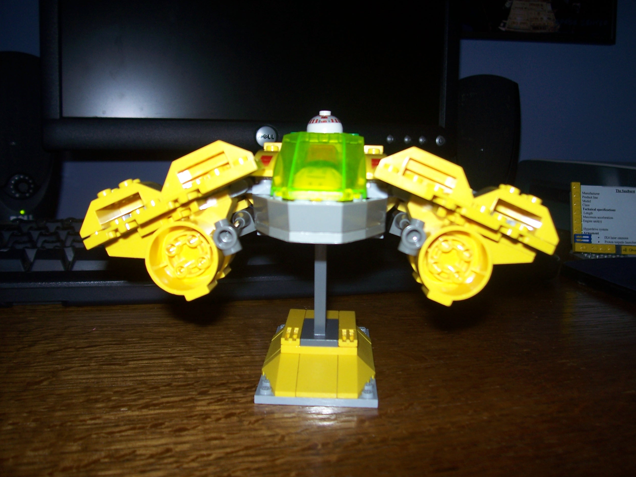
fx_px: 643
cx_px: 321
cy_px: 234
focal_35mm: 35
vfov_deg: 40.7
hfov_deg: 52.6
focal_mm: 5.6
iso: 80
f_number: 2.7
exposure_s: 1/60
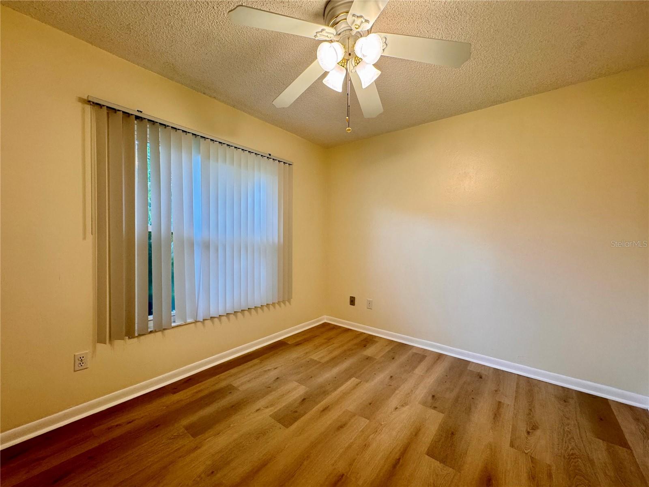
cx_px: 324
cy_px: 244
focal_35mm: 14
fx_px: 262
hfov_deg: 102.1
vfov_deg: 85.7
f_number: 2.2
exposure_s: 1/120
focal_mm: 2.22
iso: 200
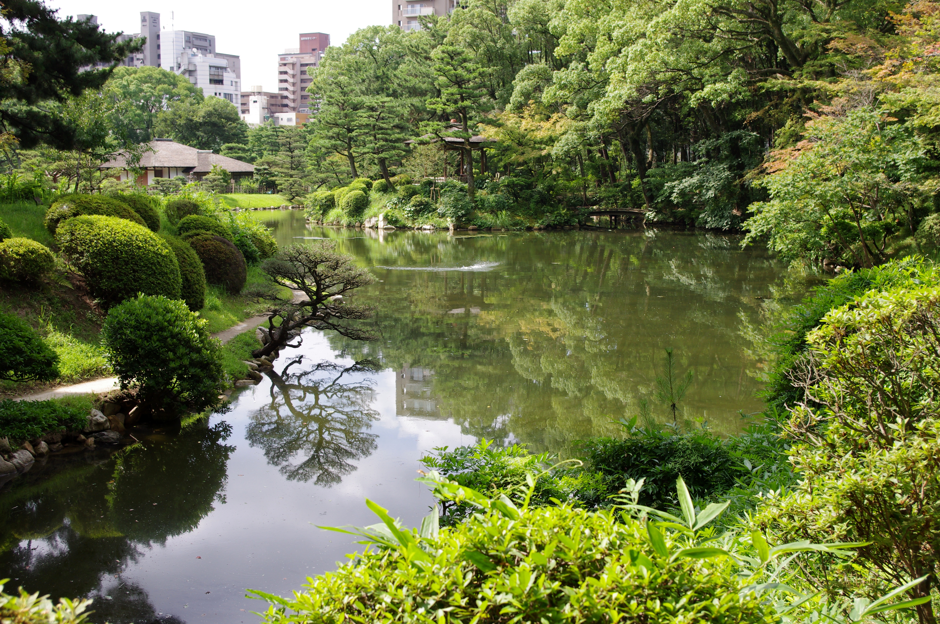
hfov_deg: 46.4
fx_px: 1095
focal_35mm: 42
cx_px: 470
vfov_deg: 31.8
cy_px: 312
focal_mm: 28.13
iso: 200
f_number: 6.3
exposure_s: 1/250
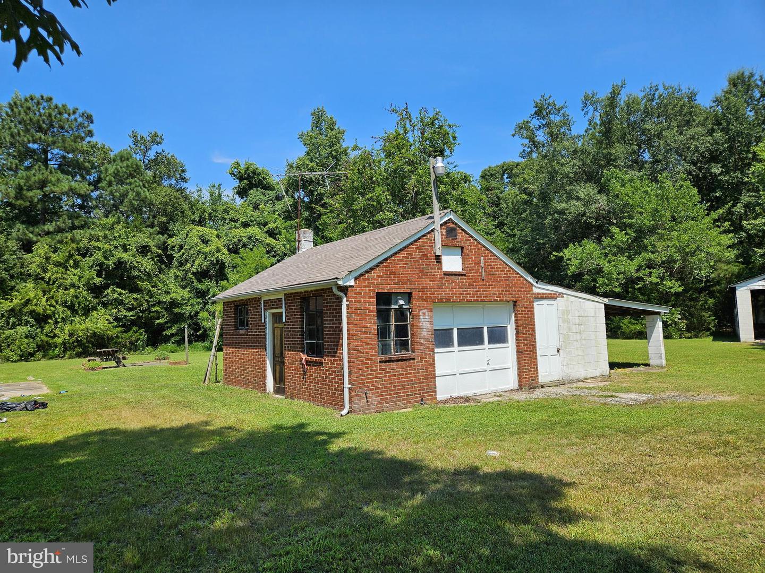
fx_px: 508
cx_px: 382
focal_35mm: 23
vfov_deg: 58.9
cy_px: 286
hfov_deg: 73.9
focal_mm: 5.4
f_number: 1.8
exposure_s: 1/1695
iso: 25
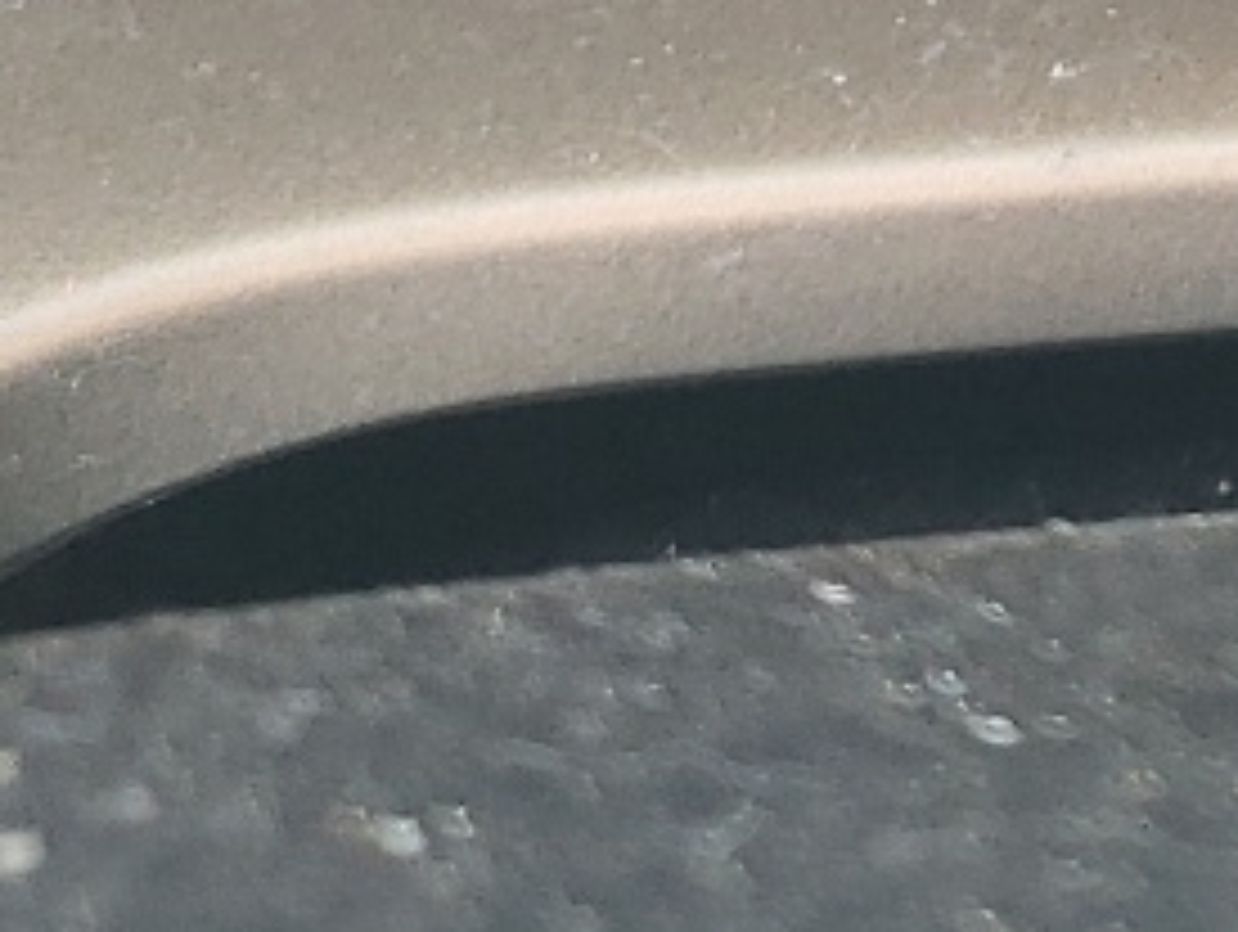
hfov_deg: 12.0
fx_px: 5407
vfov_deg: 8.6
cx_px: 2224
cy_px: -1648
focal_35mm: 151
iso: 64
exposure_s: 1/60.2
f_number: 1.5
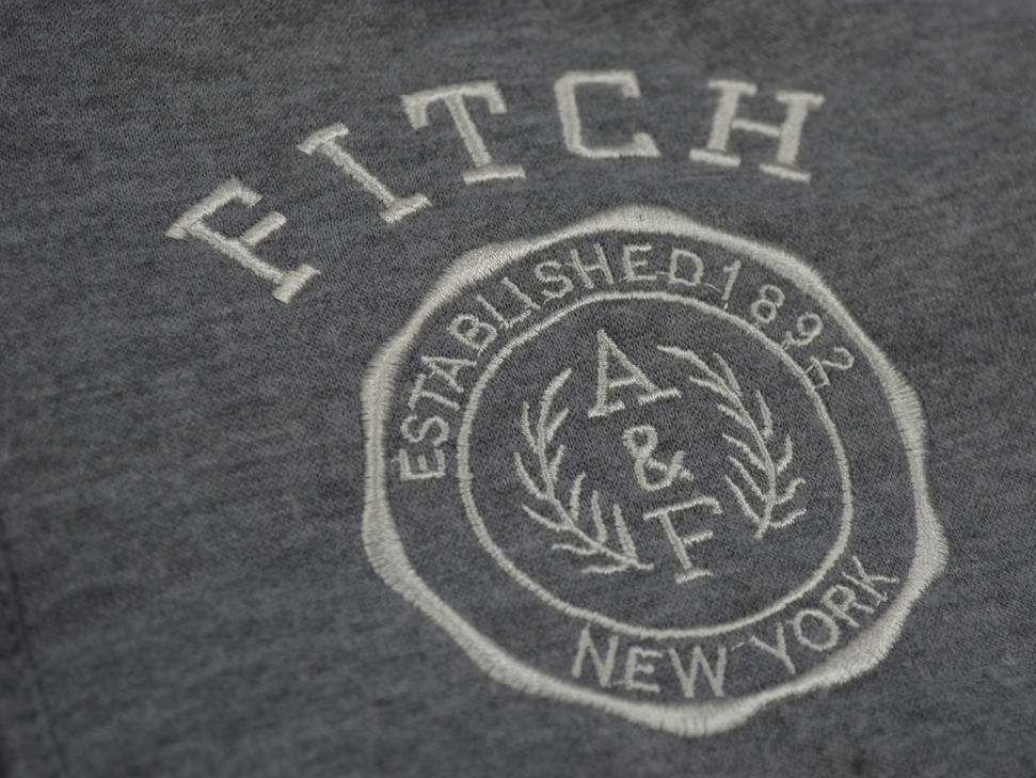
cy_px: 386
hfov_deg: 24.7
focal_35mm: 79
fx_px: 2365
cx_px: 610
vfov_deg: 18.7
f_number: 5.3
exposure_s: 1/80
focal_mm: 46
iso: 400
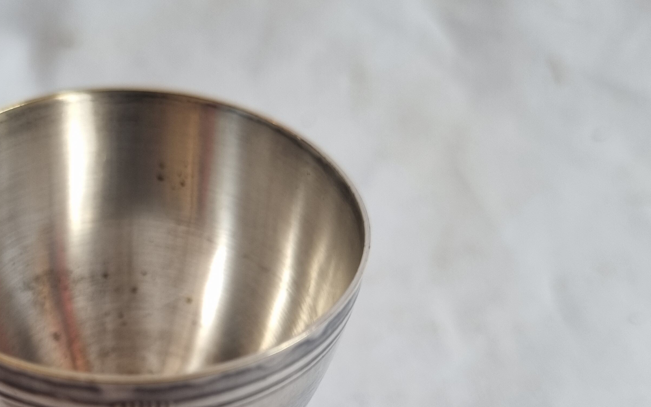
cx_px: 174
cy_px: 346
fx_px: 816
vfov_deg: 27.2
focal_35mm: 46
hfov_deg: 42.3
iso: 125
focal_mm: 5.4
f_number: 1.8
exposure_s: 1/100
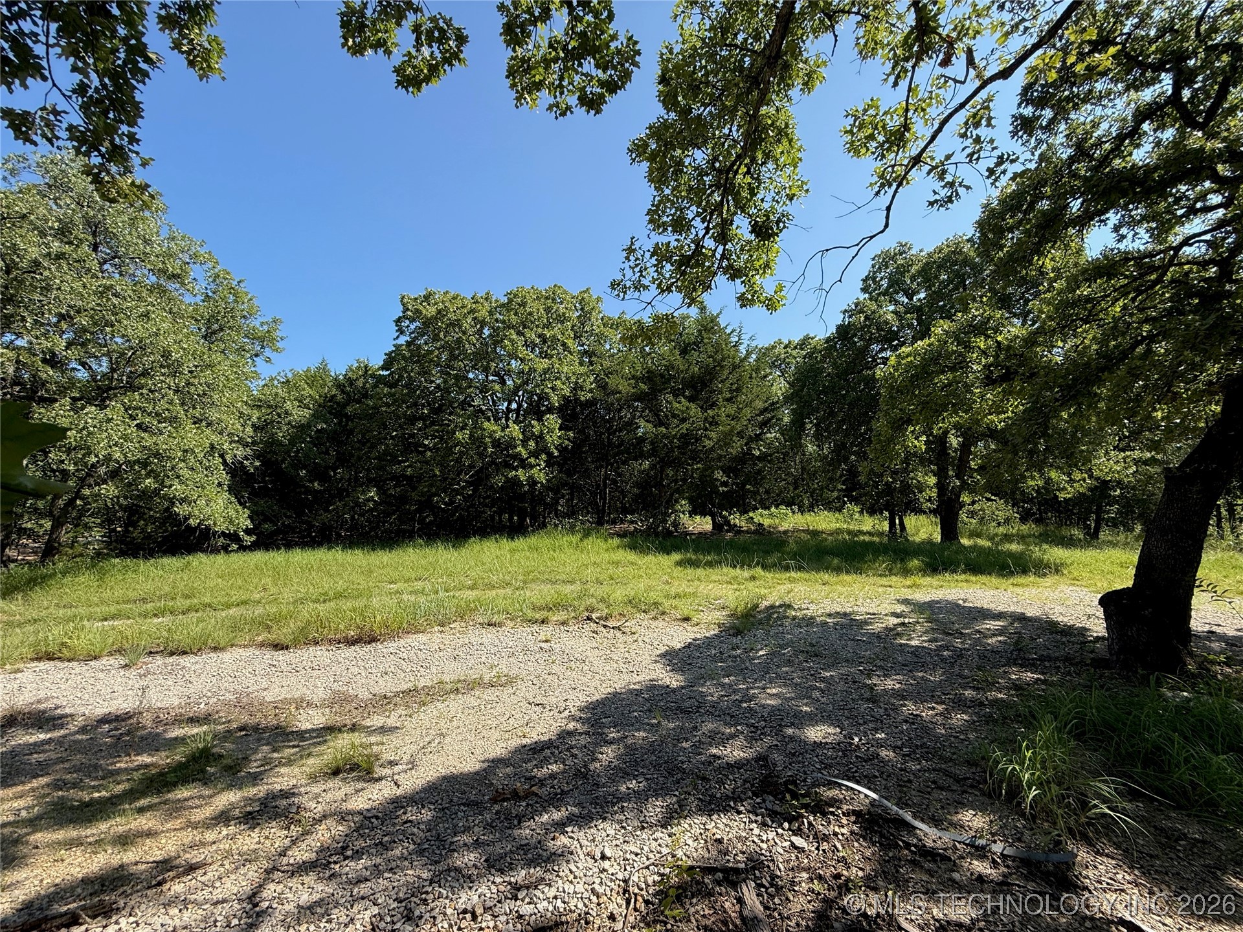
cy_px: 466
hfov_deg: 102.1
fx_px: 503
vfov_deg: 85.7
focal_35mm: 14
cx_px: 622
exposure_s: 1/709
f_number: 2.2
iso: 50
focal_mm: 2.22
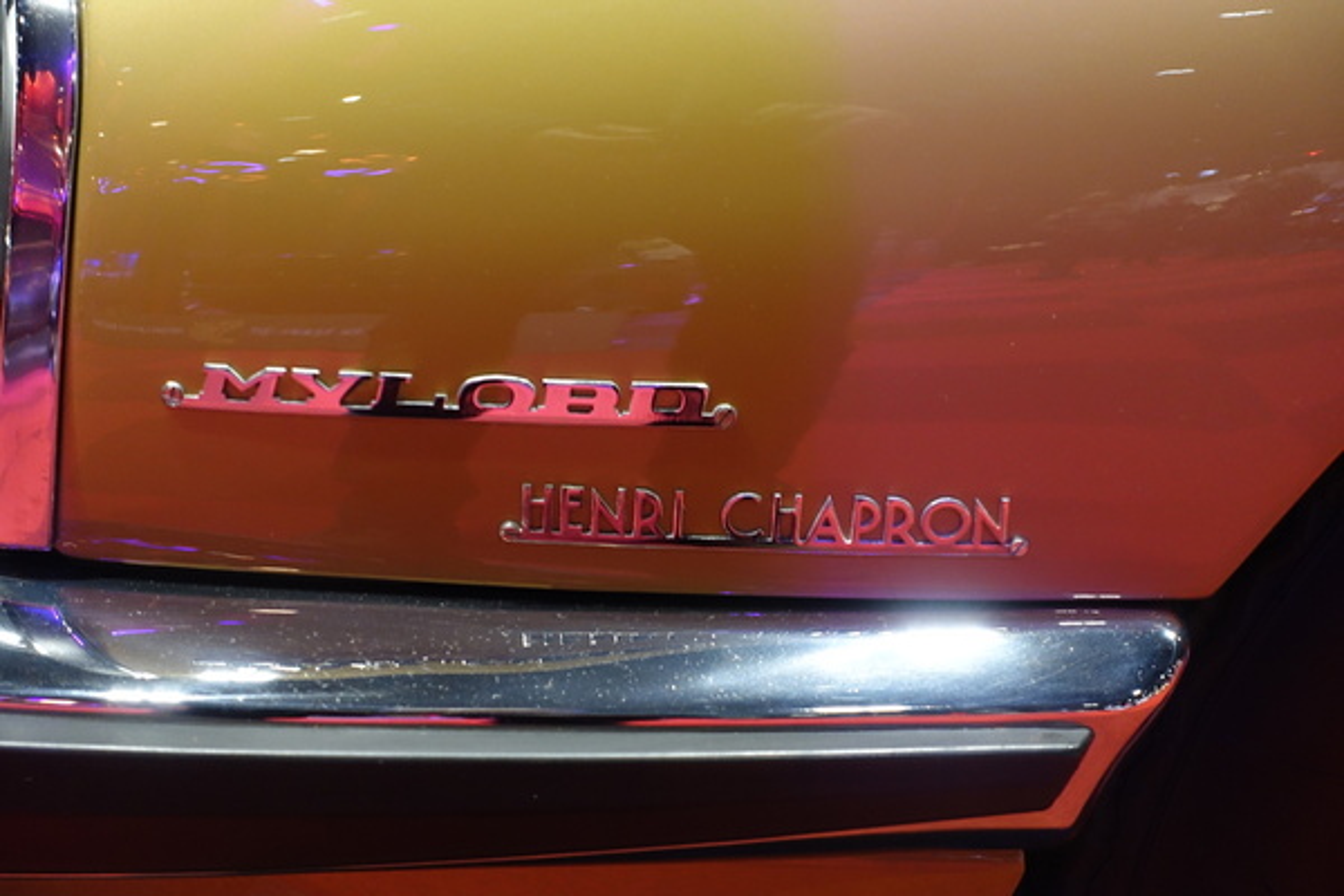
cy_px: 448
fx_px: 2240
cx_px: 672
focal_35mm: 60
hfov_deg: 33.4
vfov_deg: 22.6
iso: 800
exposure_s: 1/40
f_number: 2.8
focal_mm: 22
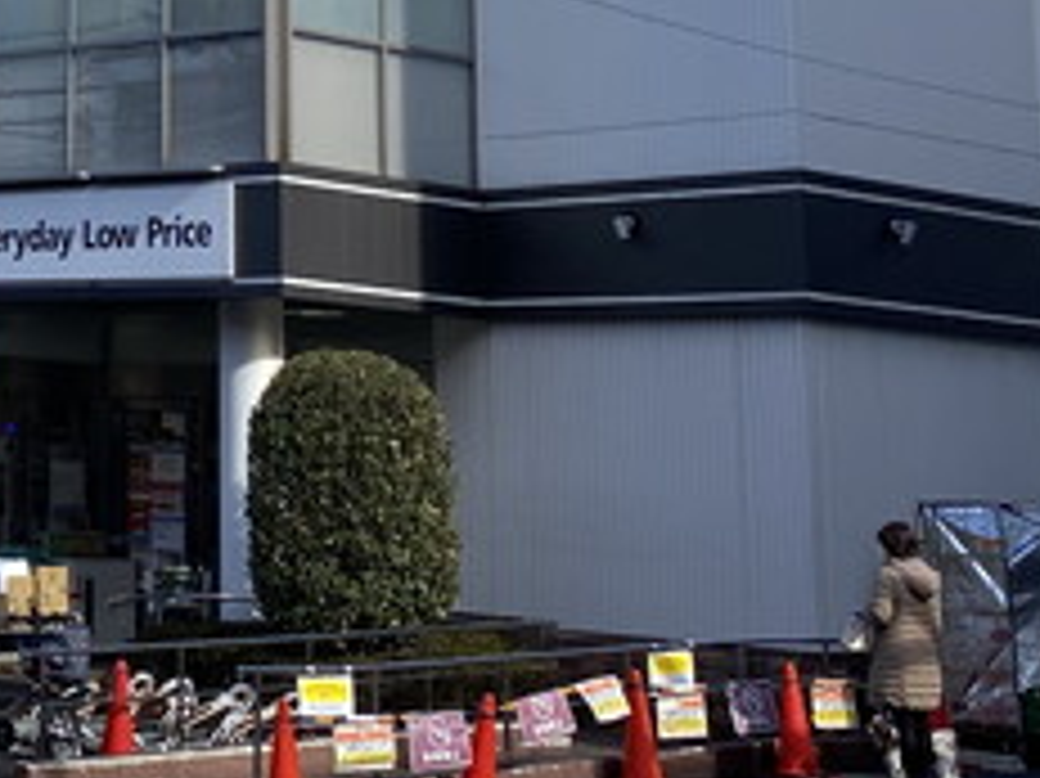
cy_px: -135
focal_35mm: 90
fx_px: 2703
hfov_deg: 20.2
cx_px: -270
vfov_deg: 15.8
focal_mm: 4.25
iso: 32
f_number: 1.8
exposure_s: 1/3125
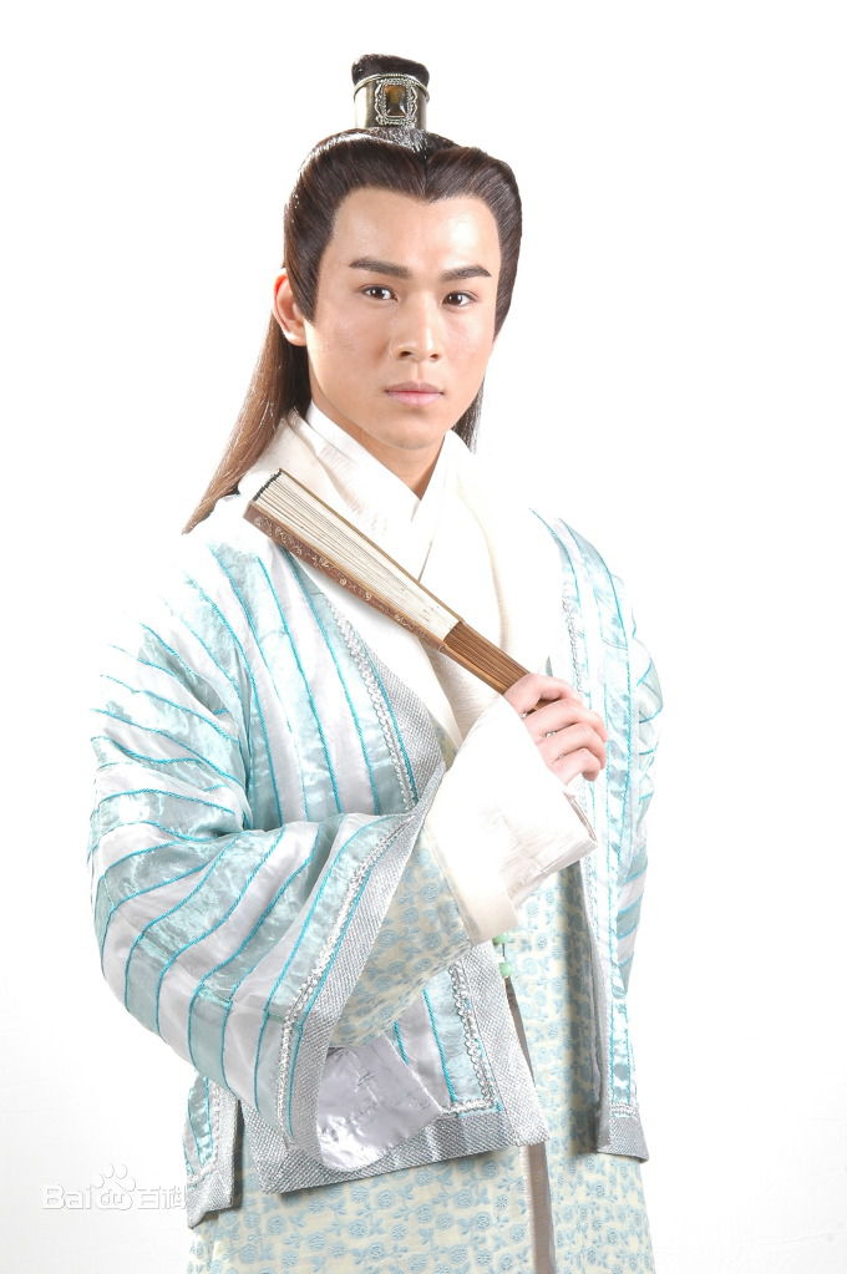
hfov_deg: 13.4
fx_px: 3607
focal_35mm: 102
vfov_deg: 20.0
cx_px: 424
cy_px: 637
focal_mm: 68
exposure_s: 1/60
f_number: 16
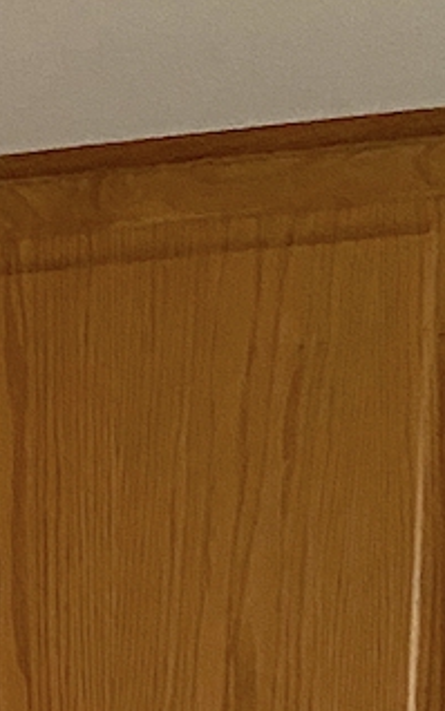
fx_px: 2462
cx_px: -678
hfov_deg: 9.1
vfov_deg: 14.1
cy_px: 1378
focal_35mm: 127
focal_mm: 4.25
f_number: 1.8
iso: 400
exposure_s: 1/40
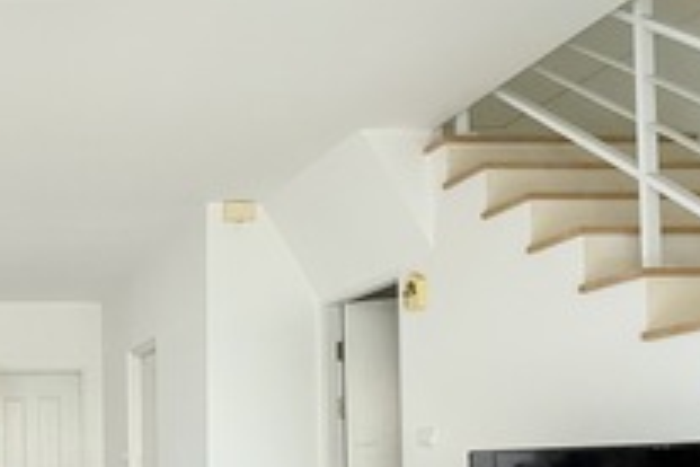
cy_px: 450
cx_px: -88
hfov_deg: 36.3
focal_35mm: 45
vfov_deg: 28.3
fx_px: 875
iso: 320
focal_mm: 2.22
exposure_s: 1/100
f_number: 2.2
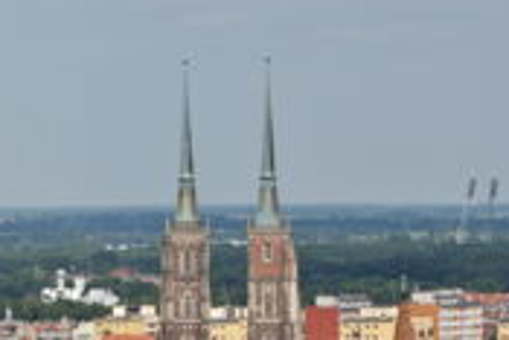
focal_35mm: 377
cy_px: 279
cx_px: 13
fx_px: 5335
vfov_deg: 3.7
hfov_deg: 5.5
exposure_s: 1/400
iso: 200
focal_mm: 92
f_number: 11
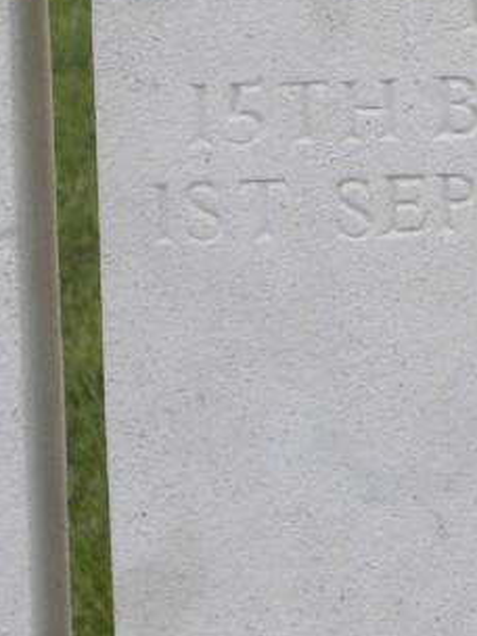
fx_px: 4648
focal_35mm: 253
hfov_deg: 5.8
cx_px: 768
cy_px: -65
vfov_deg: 7.8
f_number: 4
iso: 64
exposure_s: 1/123
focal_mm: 13.4
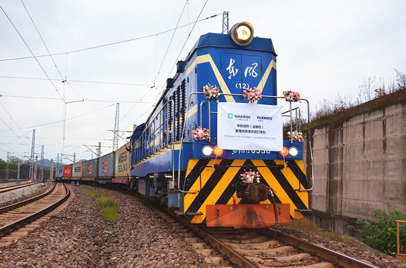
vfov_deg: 39.7
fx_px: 371
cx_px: 203
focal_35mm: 33
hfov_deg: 57.4
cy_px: 134
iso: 1000
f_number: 11
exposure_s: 1/250
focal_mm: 22
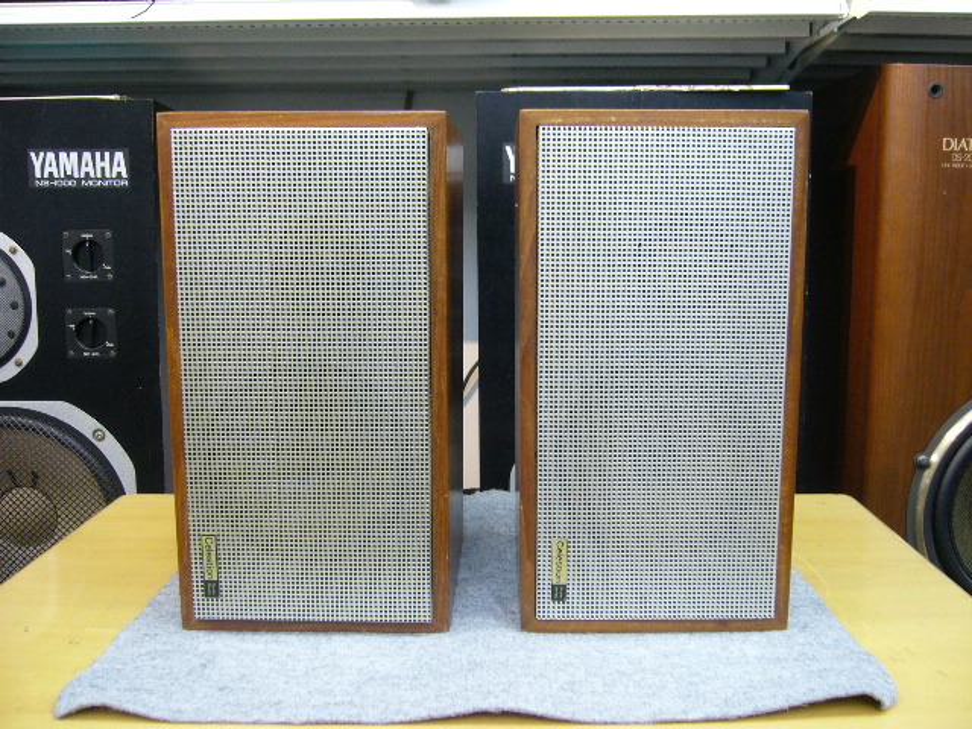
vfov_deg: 40.7
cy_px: 364
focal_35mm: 35
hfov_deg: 52.6
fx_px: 983
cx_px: 486
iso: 160
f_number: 2.8
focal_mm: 5.8
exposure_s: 1/10
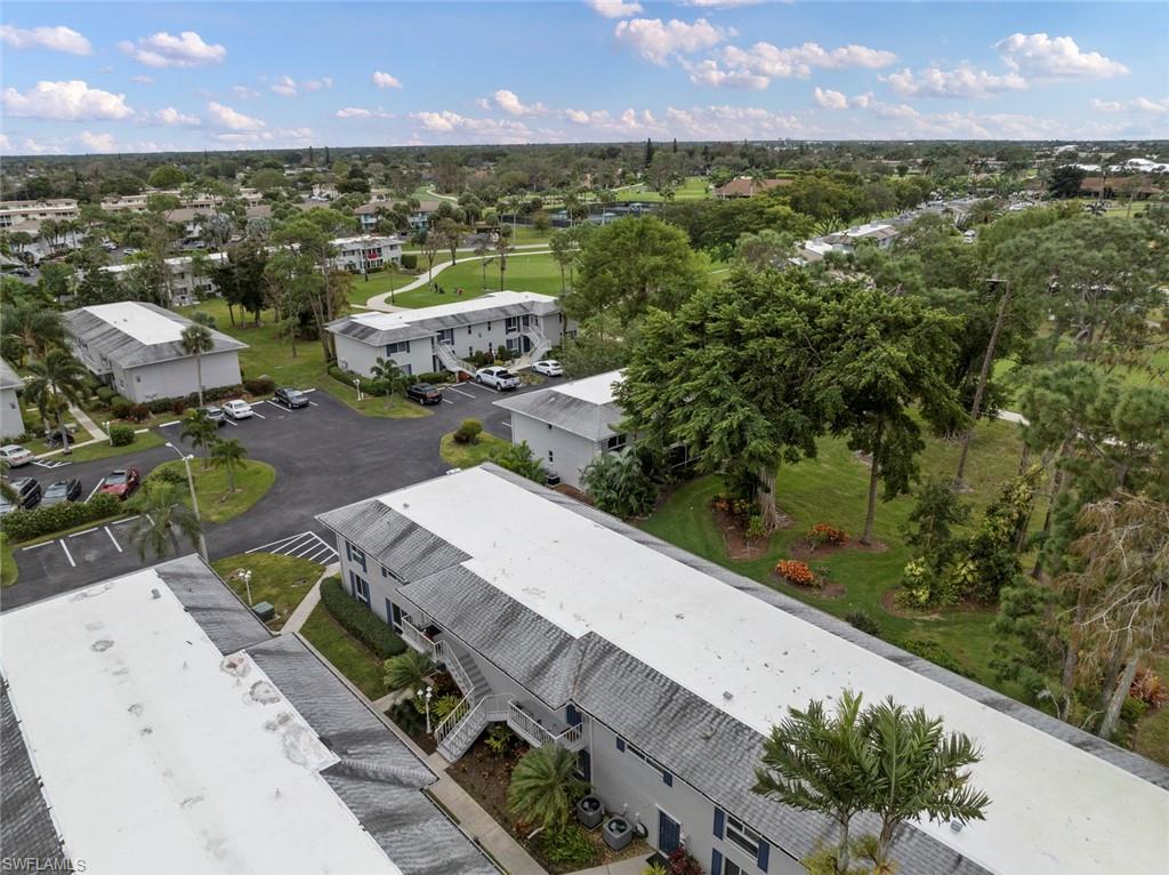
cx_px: 584
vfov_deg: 56.7
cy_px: 438
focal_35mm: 24
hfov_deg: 71.6
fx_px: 810
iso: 120
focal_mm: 12.29
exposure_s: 1/1000
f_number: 2.8
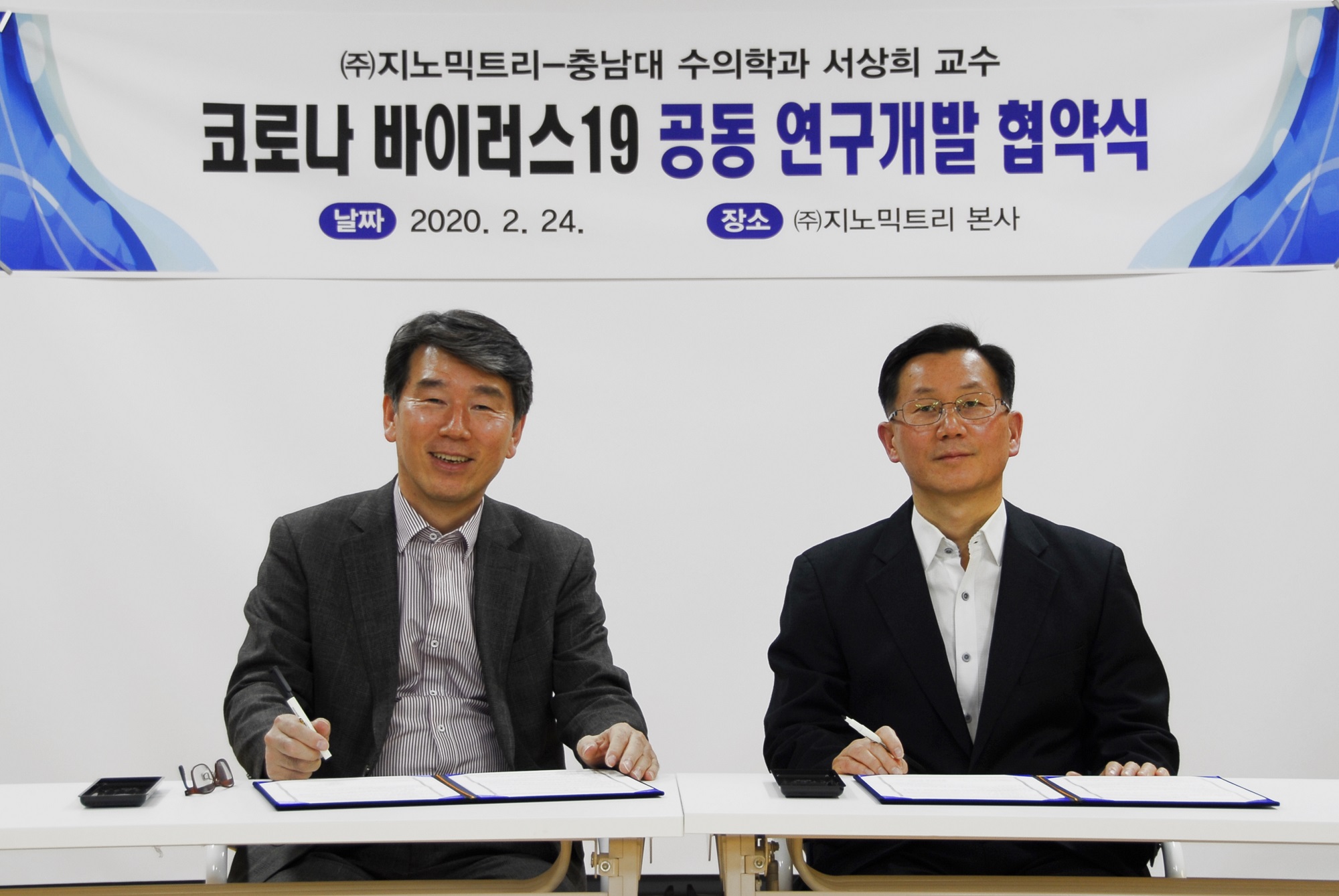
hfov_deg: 29.2
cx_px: 670
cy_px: 448
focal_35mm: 69
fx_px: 2570
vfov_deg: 19.8
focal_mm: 46
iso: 100
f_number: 4.5
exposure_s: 1/10
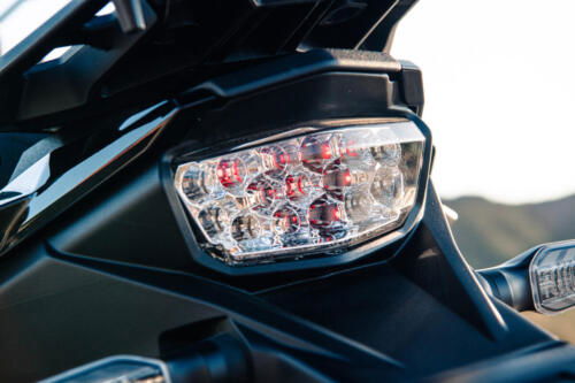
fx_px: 1118
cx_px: 288
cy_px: 192
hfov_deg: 28.9
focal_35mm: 70
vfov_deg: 19.4
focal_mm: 70
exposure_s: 1/160
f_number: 7.1
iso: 320
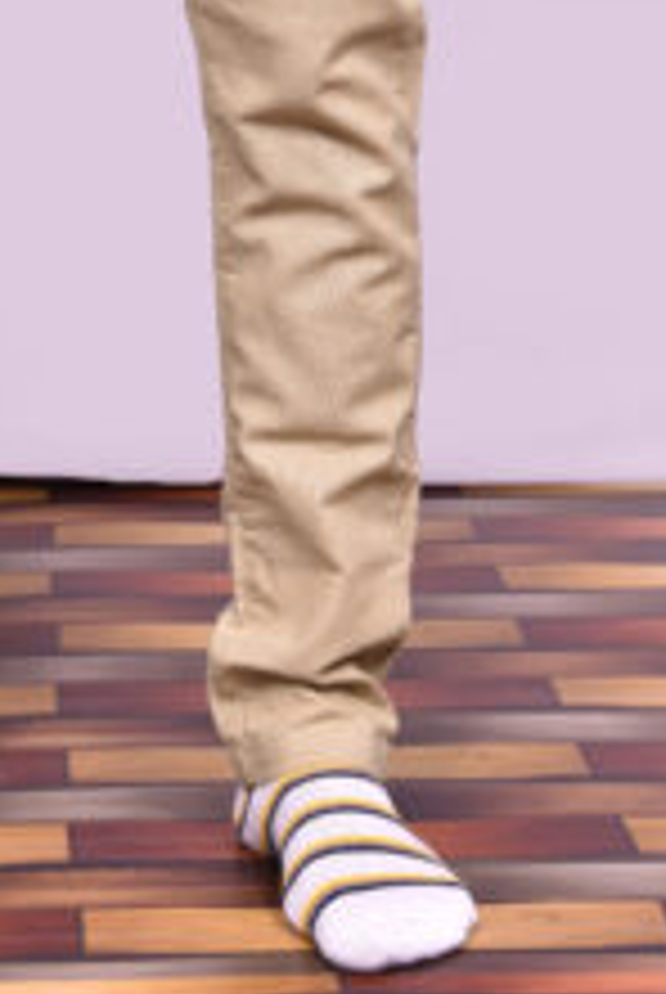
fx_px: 3541
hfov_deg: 10.7
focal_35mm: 128
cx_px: 90
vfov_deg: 15.7
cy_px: 27
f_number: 8
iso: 250
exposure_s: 1/125
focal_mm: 42
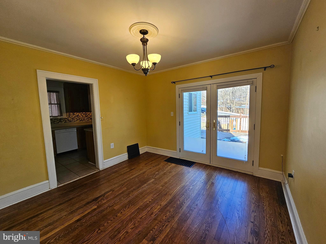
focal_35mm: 13
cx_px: 163
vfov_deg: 89.9
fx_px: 122
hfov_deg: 106.2
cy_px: 122
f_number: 2.2
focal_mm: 2.2
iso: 80
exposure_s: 1/120
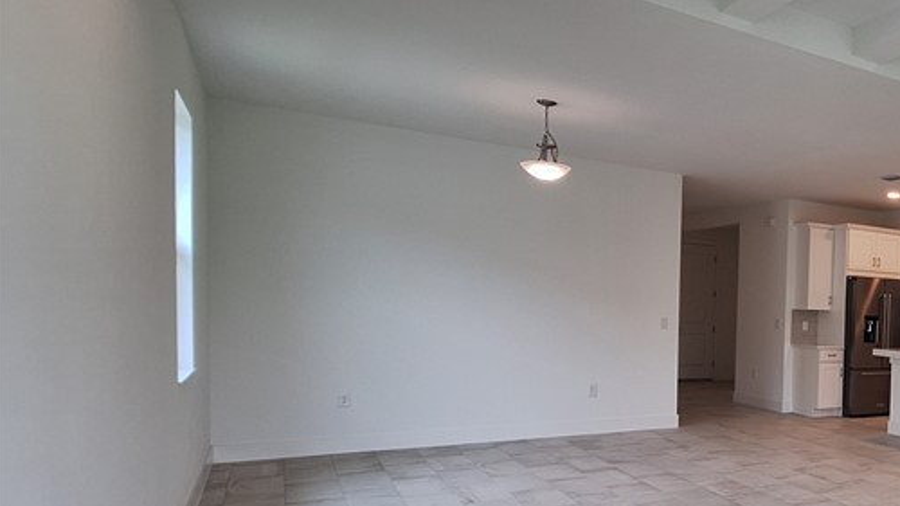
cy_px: 346
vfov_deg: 39.6
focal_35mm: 29
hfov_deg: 51.5
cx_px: 918
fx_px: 692
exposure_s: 1/60
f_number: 2.2
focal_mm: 1.74
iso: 64
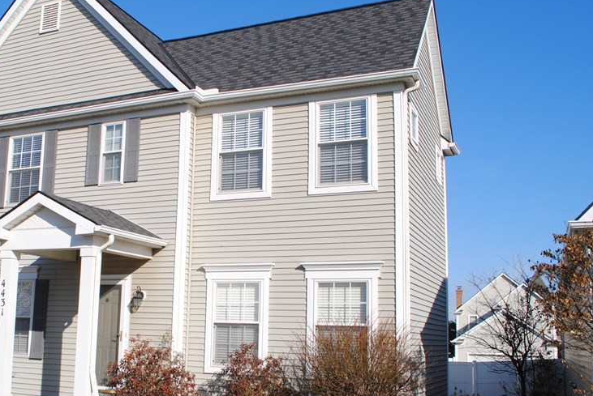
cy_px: 230
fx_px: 660
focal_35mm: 40
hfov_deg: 47.6
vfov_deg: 33.4
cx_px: 196
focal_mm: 18
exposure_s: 1/320
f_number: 9
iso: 100
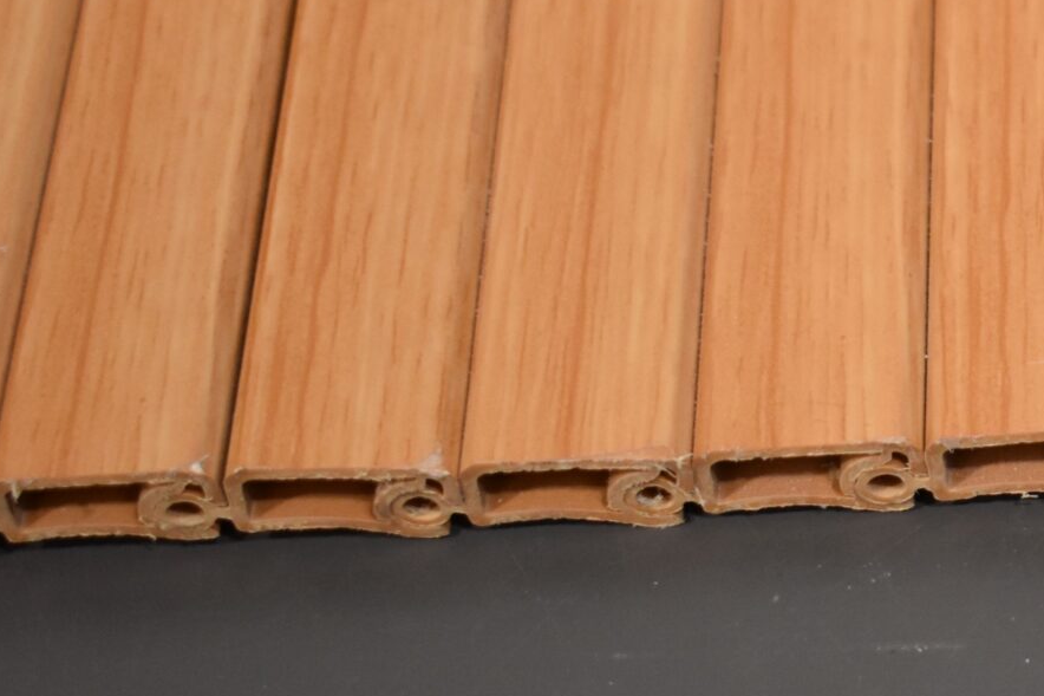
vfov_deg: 9.9
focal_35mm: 139
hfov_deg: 14.0
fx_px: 4030
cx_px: 1449
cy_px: 295
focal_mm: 32
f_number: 4.5
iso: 800
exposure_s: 1/250
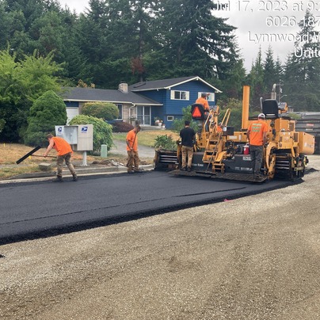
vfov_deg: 48.4
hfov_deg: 48.4
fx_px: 356
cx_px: 156
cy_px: 163
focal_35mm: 34
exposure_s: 1/191
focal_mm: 3.99
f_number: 1.8
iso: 32
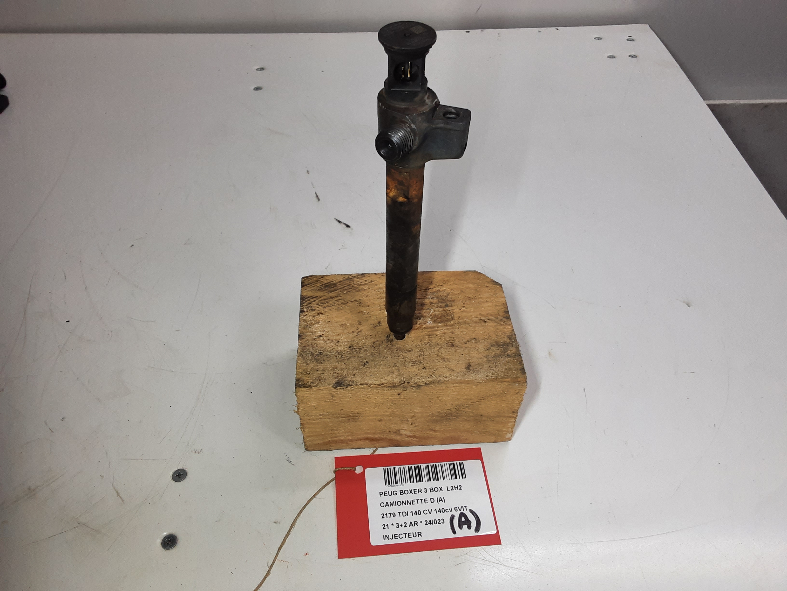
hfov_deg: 65.3
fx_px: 614
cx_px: 394
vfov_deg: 51.4
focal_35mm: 27
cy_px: 296
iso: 64
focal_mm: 2.91
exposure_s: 1/100
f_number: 1.9
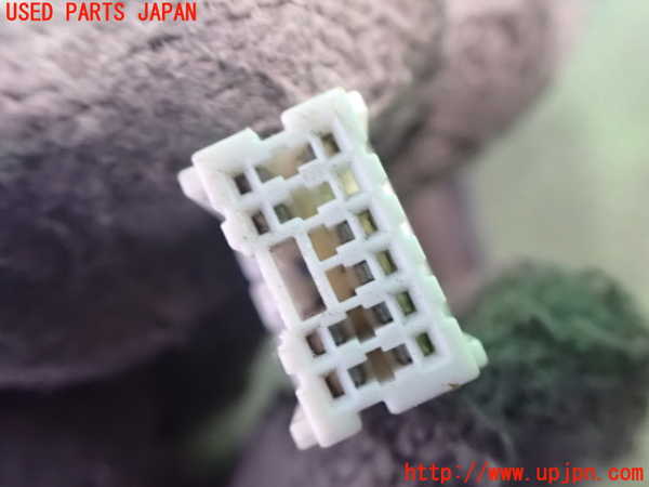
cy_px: 244
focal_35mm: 30
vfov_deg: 46.8
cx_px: 324
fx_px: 562
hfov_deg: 60.0
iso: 1600
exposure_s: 1/30
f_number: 2.3
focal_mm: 5.4
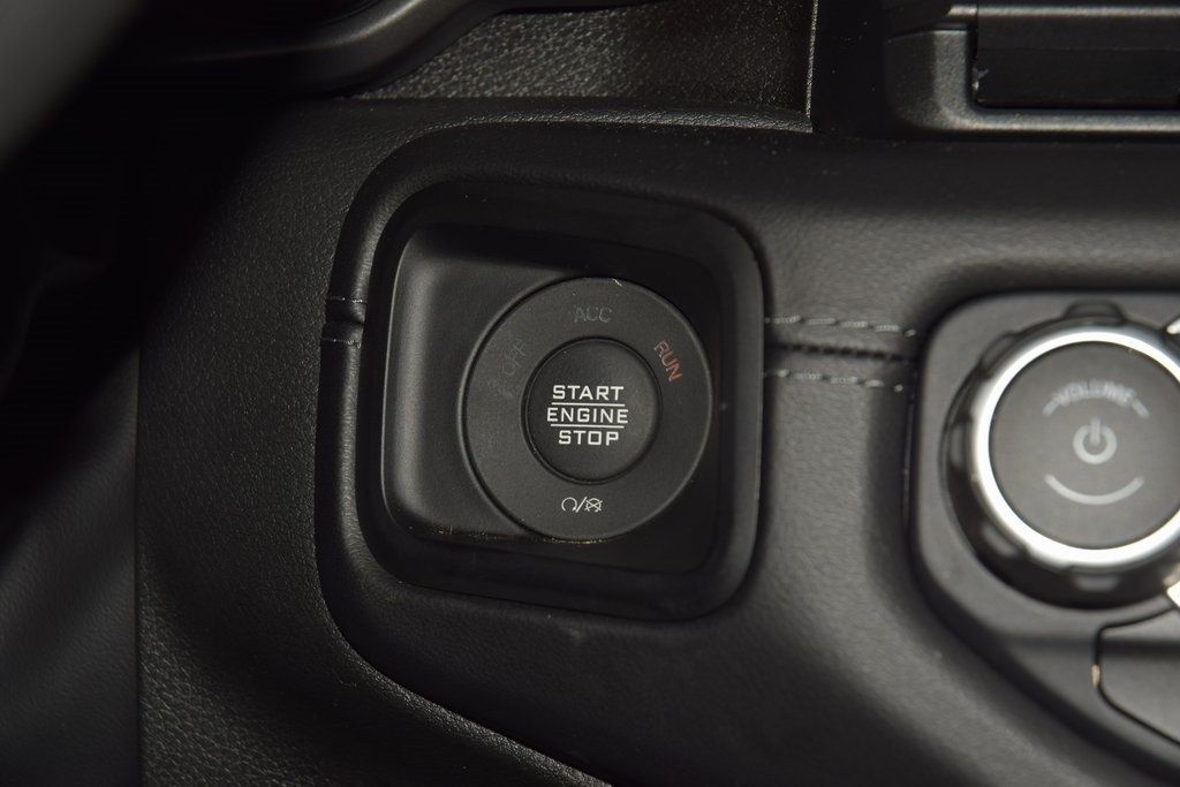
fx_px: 3442
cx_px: 590
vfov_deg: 13.0
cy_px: 394
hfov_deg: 19.5
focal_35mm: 105
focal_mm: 70
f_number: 8
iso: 100
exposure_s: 1/125
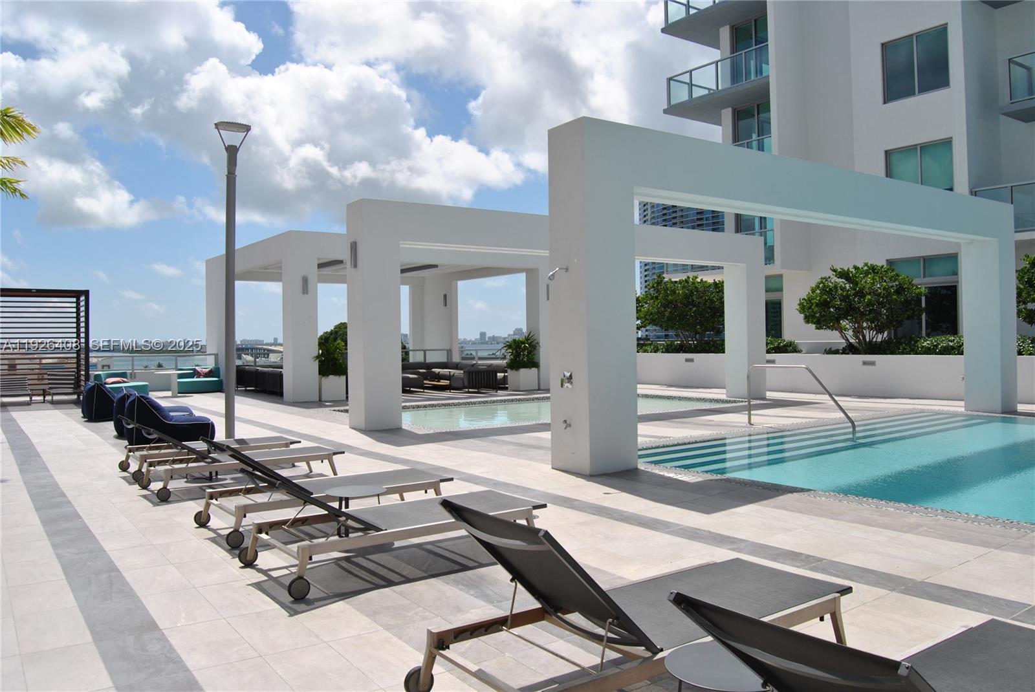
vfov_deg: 48.0
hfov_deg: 67.3
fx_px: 777
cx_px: 518
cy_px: 346
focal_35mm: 27
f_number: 10
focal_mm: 18
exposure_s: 1/400
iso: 100
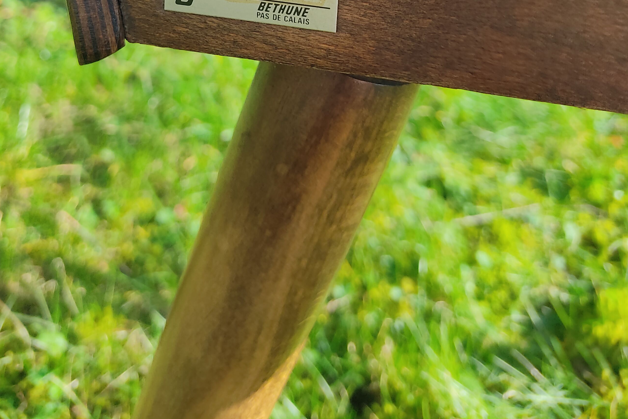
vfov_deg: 28.6
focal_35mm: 42
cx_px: 270
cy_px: -55
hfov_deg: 46.3
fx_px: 733
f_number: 1.79
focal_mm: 4.74
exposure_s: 1/265
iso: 100
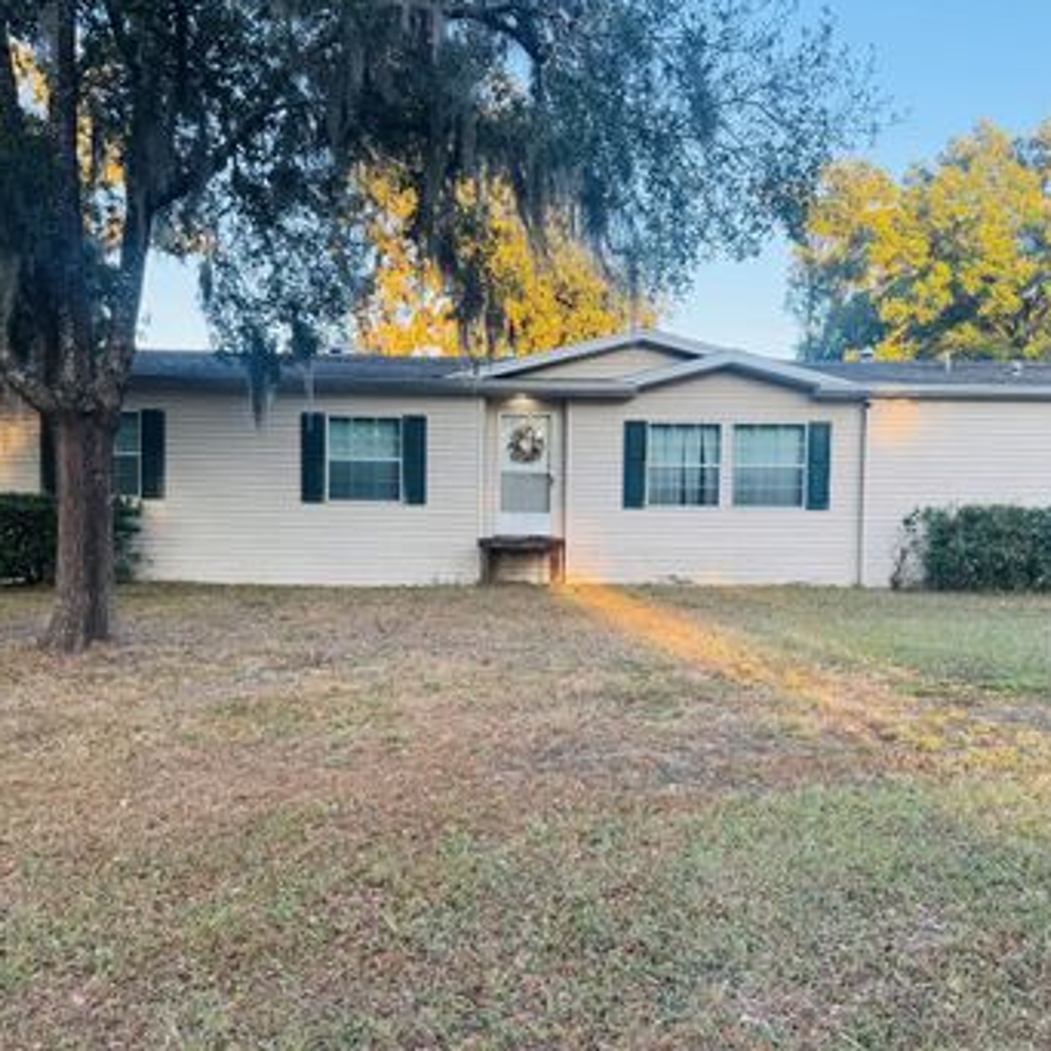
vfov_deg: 52.5
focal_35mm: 31
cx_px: 605
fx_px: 1065
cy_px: 545
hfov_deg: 52.3
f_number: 1.78
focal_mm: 6.76
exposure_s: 1/204
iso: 64
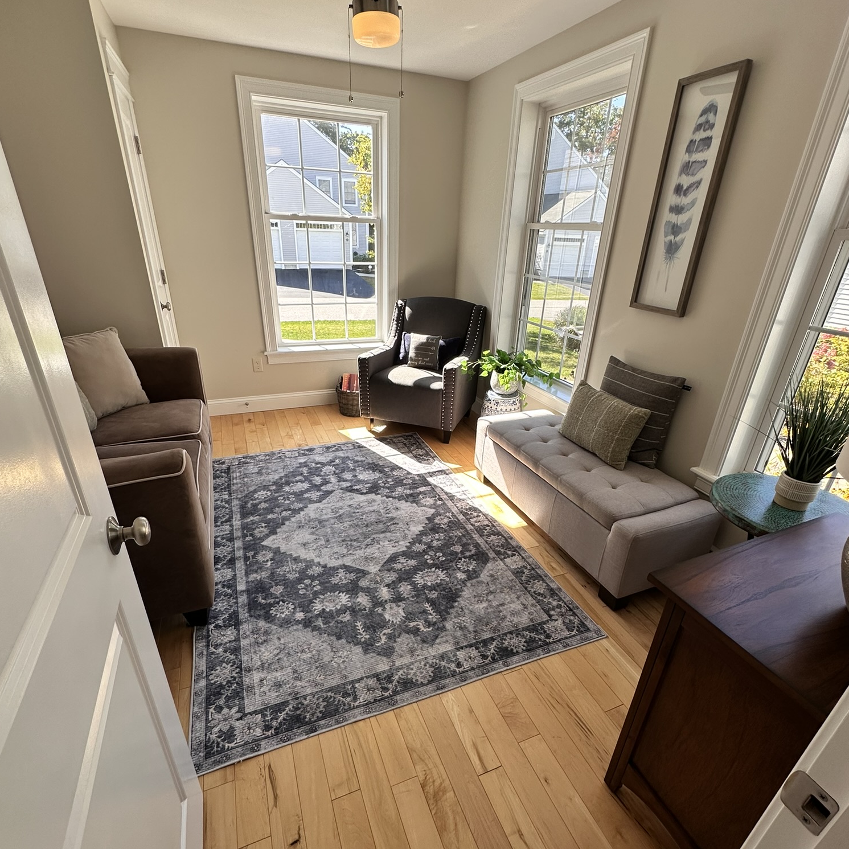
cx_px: 425
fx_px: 472
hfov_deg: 84.0
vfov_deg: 83.8
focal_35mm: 17
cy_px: 458
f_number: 2.2
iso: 40
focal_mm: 2.22
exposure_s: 1/190
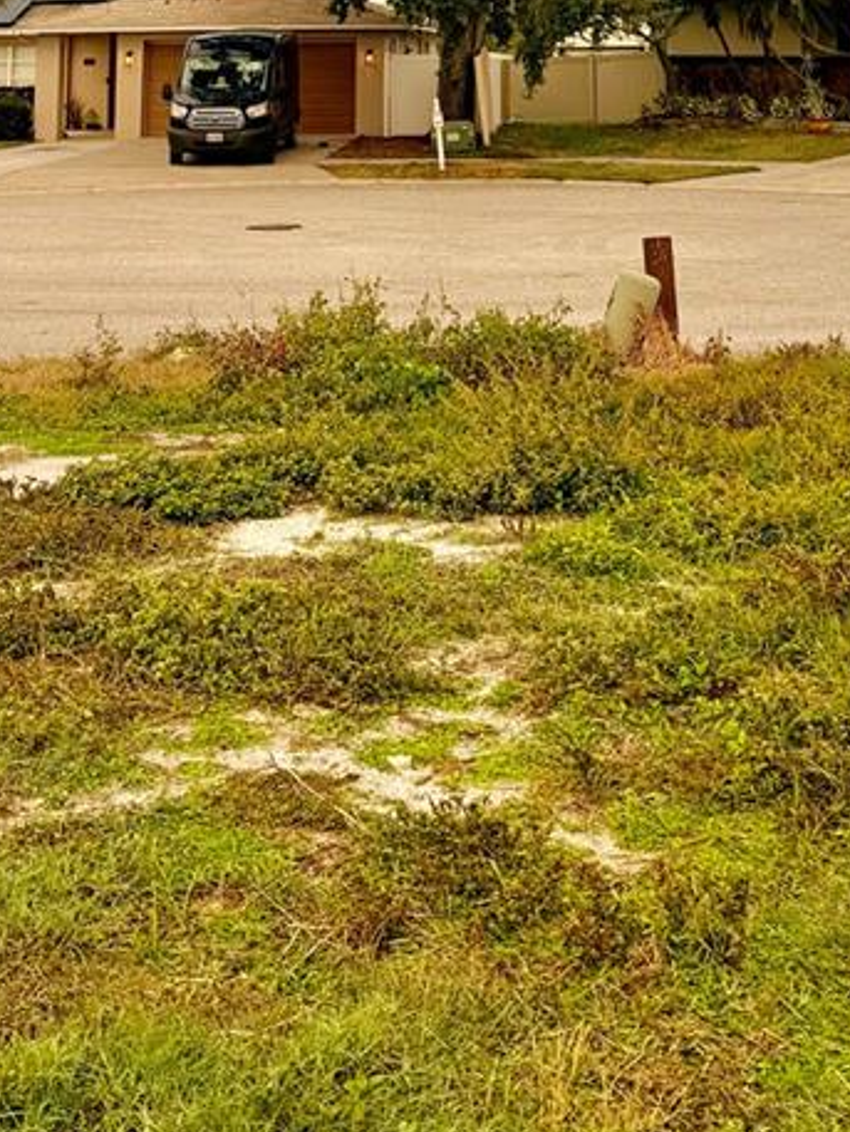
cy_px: -260
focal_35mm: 63
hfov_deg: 23.3
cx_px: 449
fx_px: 2062
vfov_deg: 26.8
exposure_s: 1/397
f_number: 1.78
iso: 80
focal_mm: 6.76
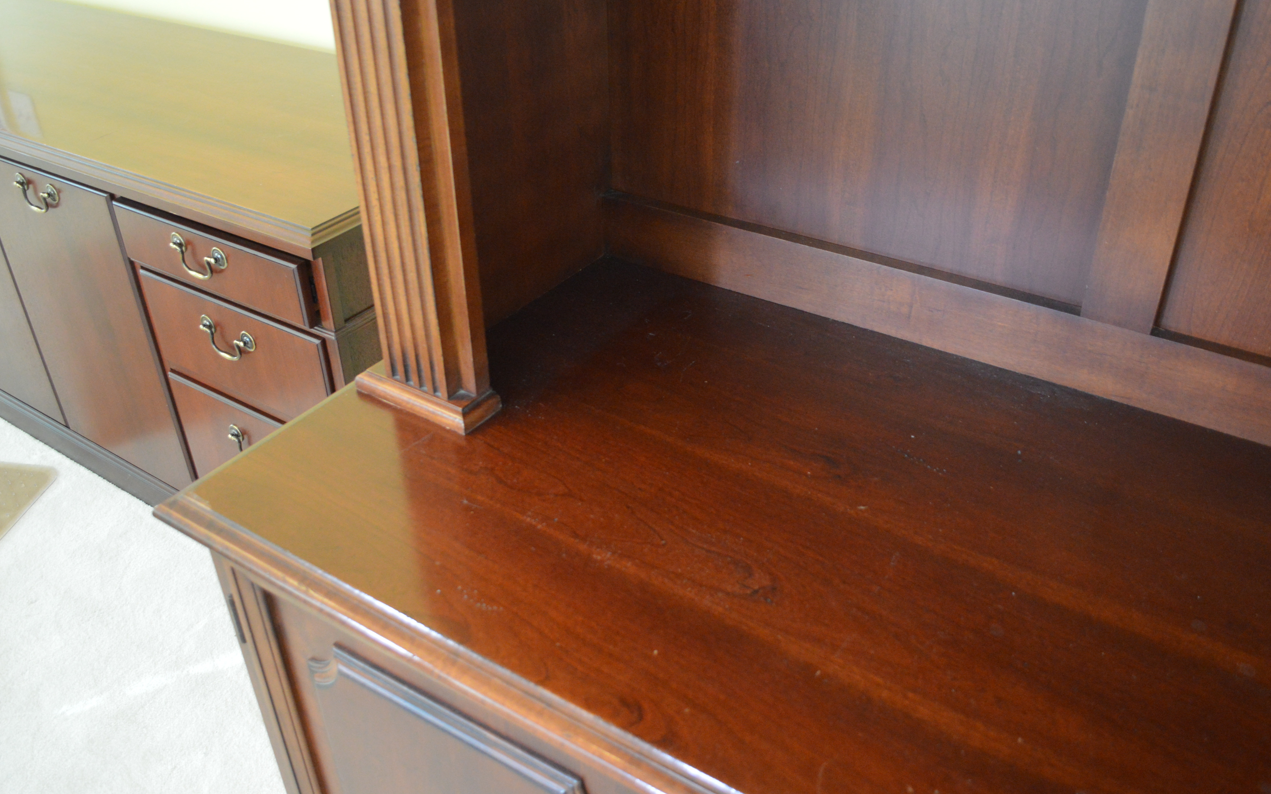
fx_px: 1074
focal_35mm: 31
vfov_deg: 40.6
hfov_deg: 61.2
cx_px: 643
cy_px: 377
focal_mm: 20
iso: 2200
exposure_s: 1/60
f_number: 3.8
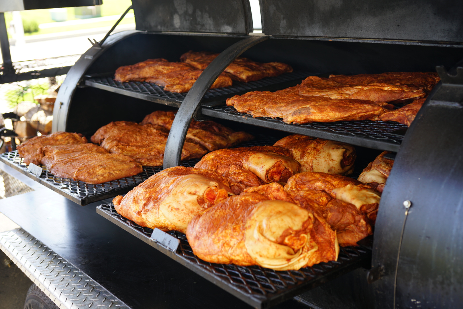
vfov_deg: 27.0
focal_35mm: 50
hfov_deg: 39.6
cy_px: 154
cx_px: 232
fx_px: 643
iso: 125
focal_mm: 50
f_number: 4
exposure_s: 1/60
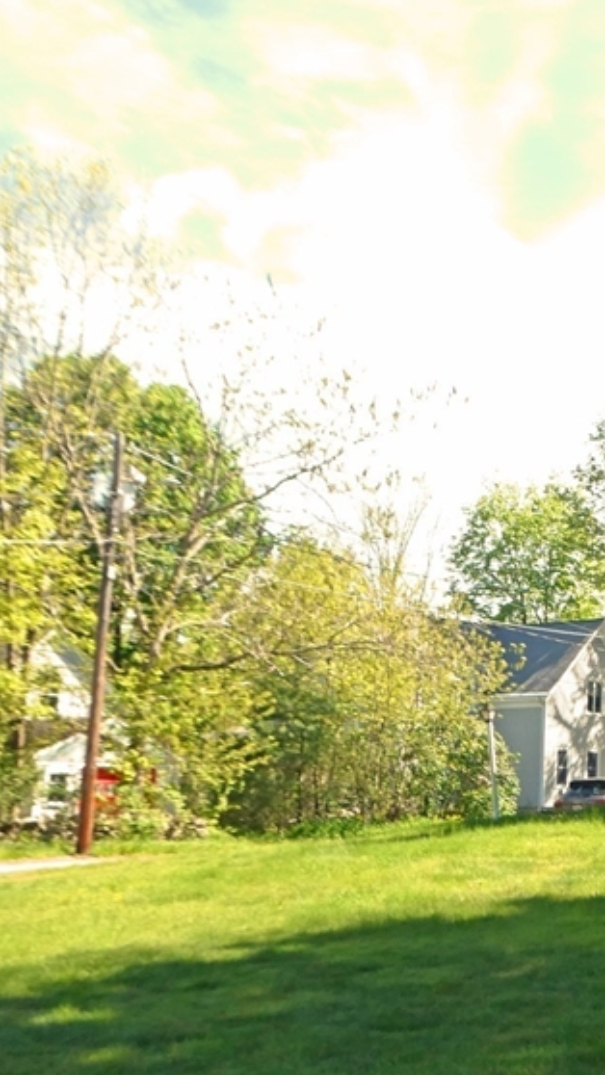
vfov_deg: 39.8
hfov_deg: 20.0
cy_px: 611
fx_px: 1483
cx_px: 904
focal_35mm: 52
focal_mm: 4.7
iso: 80
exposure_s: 1/400
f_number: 3.4
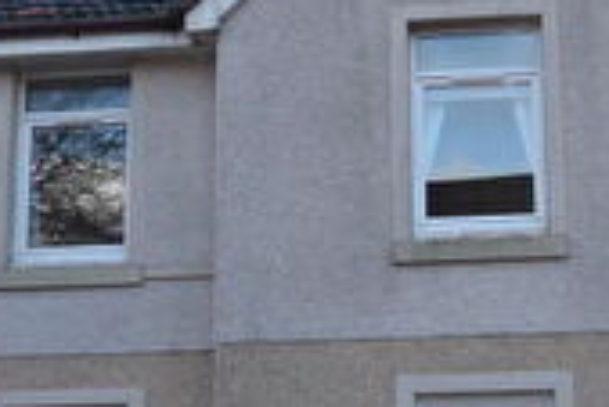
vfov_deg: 21.8
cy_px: 308
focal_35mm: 62
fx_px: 1050
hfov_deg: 32.1
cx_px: 404
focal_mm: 10
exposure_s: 1/125
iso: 125
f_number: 5.6
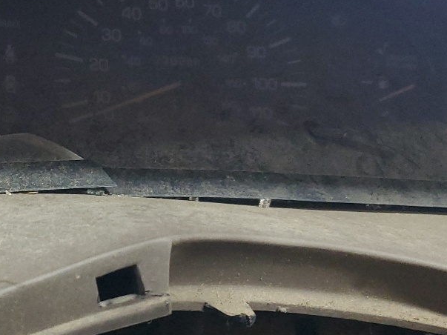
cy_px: 104
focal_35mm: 69
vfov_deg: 21.2
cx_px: 62
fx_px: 891
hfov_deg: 27.4
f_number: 1.5
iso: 165
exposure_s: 1/60.2
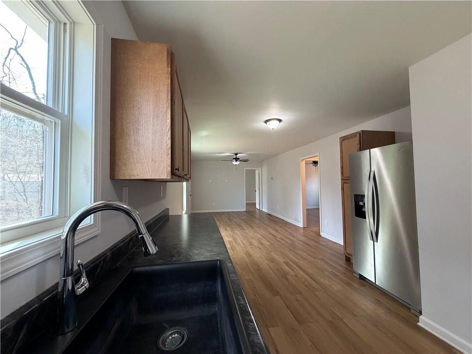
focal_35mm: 14
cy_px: 177
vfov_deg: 85.7
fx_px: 191
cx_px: 236
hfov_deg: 102.1
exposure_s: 1/121
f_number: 2.2
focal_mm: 2.22
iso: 320
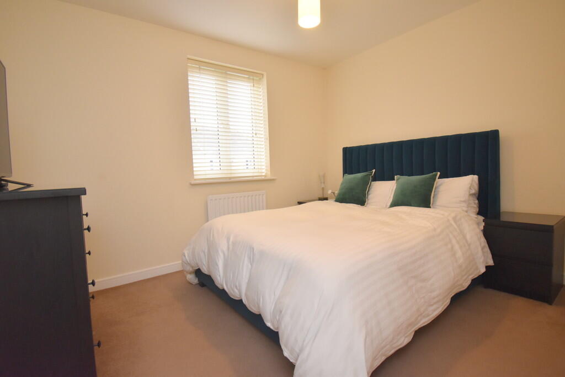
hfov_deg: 95.0
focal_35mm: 16
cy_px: 188
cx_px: 282
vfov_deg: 72.1
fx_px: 259
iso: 1250
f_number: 4.8
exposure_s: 1/125
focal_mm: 11
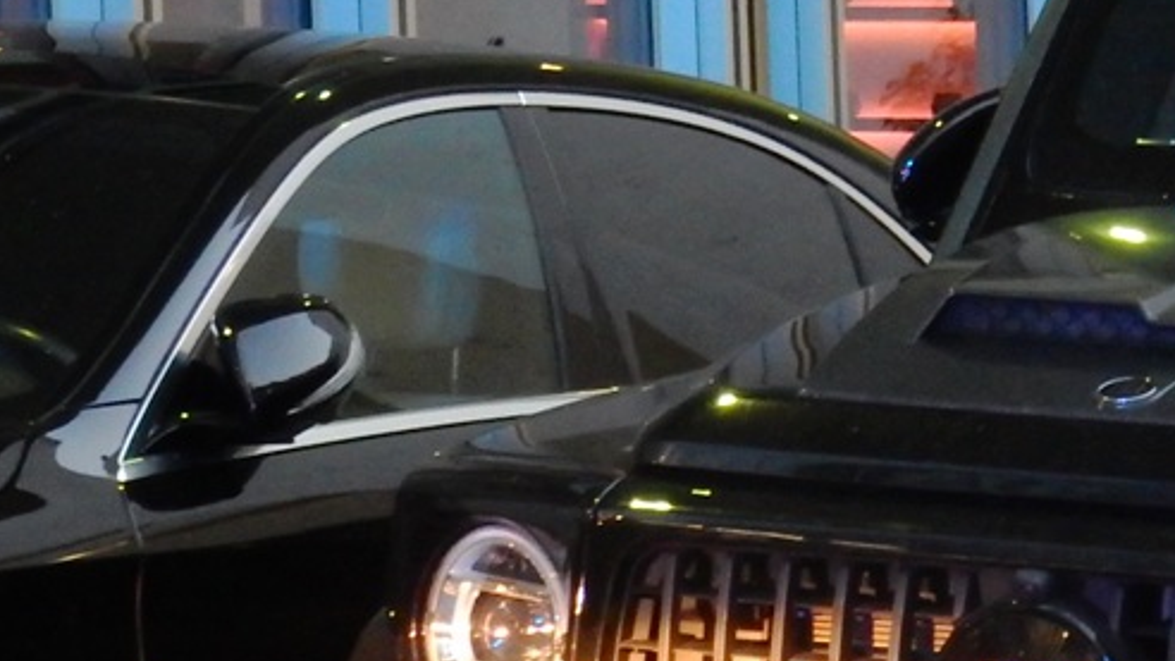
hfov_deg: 8.8
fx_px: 7448
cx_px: 1682
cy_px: 563
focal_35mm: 239
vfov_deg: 5.1
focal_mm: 12.6
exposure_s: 1/8
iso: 800
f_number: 4.8
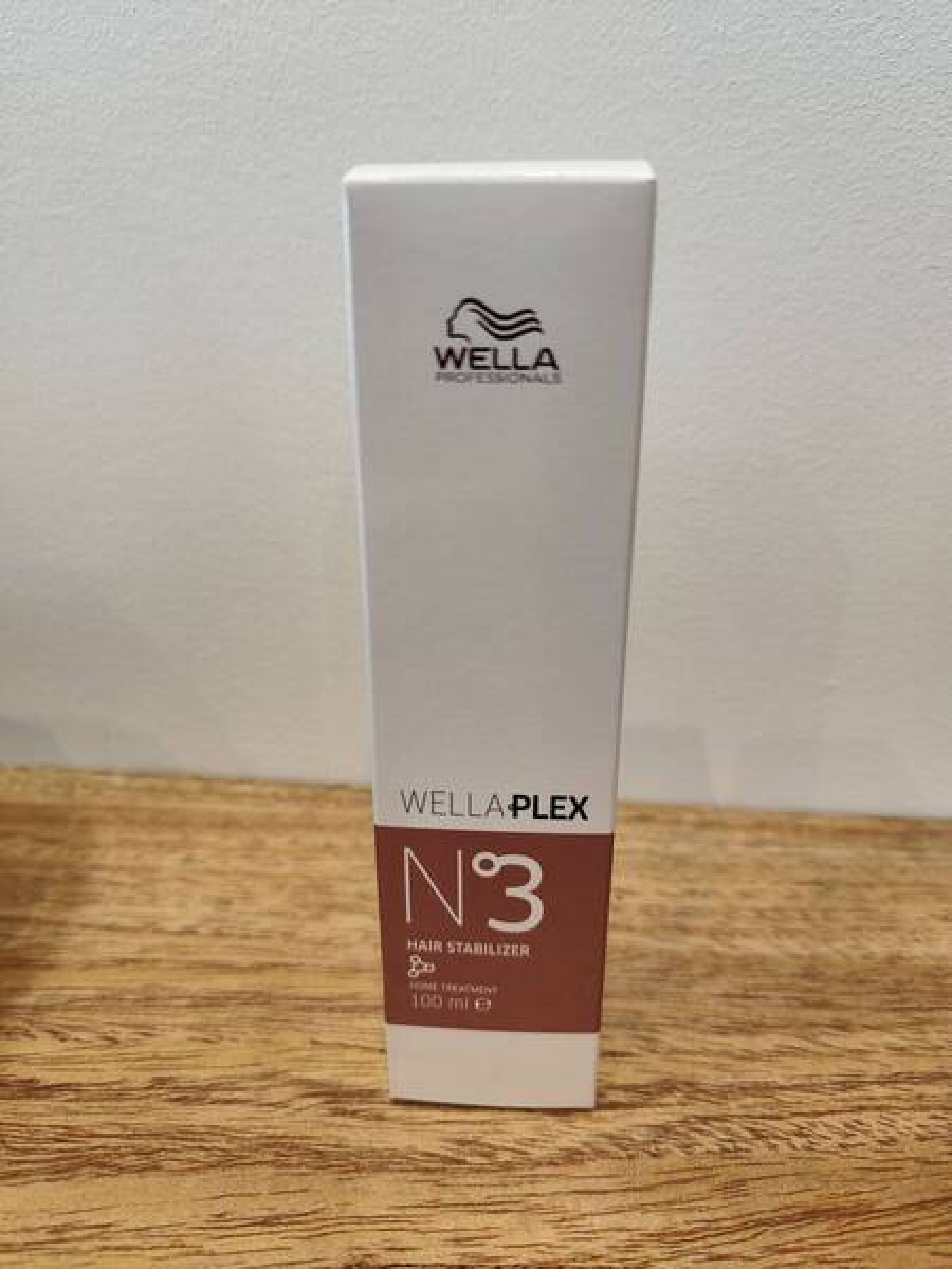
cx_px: 476
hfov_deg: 58.9
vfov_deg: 73.9
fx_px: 843
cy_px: 634
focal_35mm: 23
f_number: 1.65
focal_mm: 6.19
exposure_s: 1/100
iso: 400
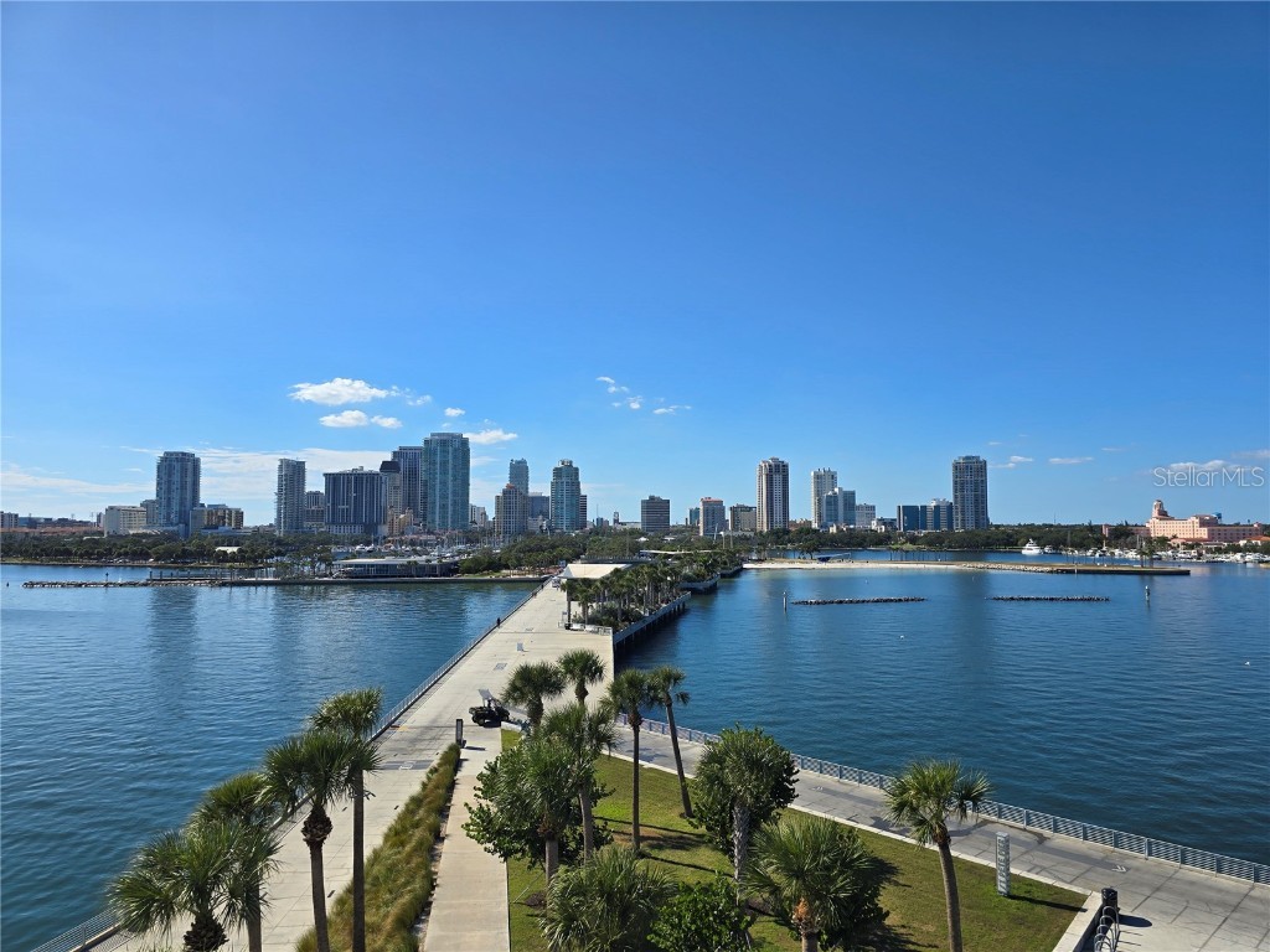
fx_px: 844
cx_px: 635
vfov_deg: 58.9
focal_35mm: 23
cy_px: 476
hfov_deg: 73.9
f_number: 1.7
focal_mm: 6.3
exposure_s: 1/1186
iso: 12
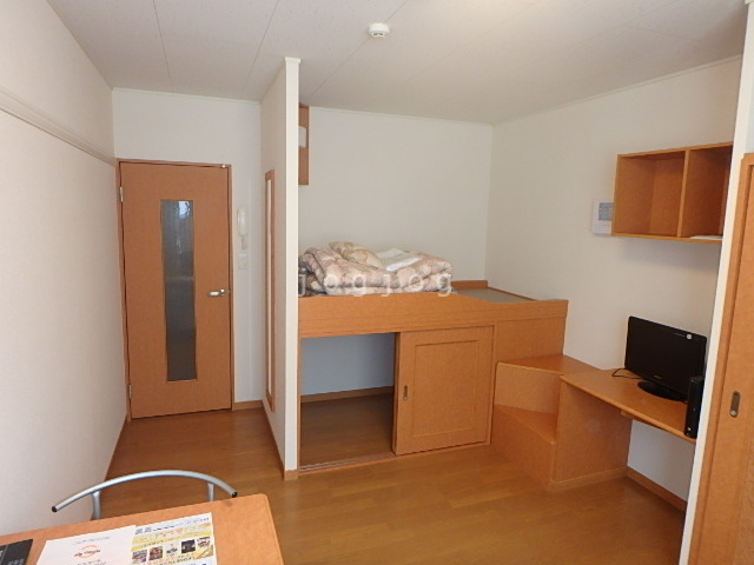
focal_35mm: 21
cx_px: 377
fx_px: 457
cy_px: 282
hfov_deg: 79.0
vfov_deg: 63.4
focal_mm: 3.7
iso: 200
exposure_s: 1/50
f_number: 3.5
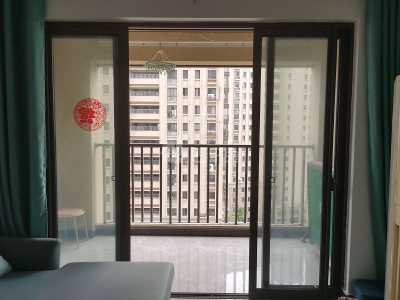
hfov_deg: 65.3
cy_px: 150
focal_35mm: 27
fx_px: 312
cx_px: 200
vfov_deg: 51.4
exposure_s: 1/233
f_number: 1.6
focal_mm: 5.56
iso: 50
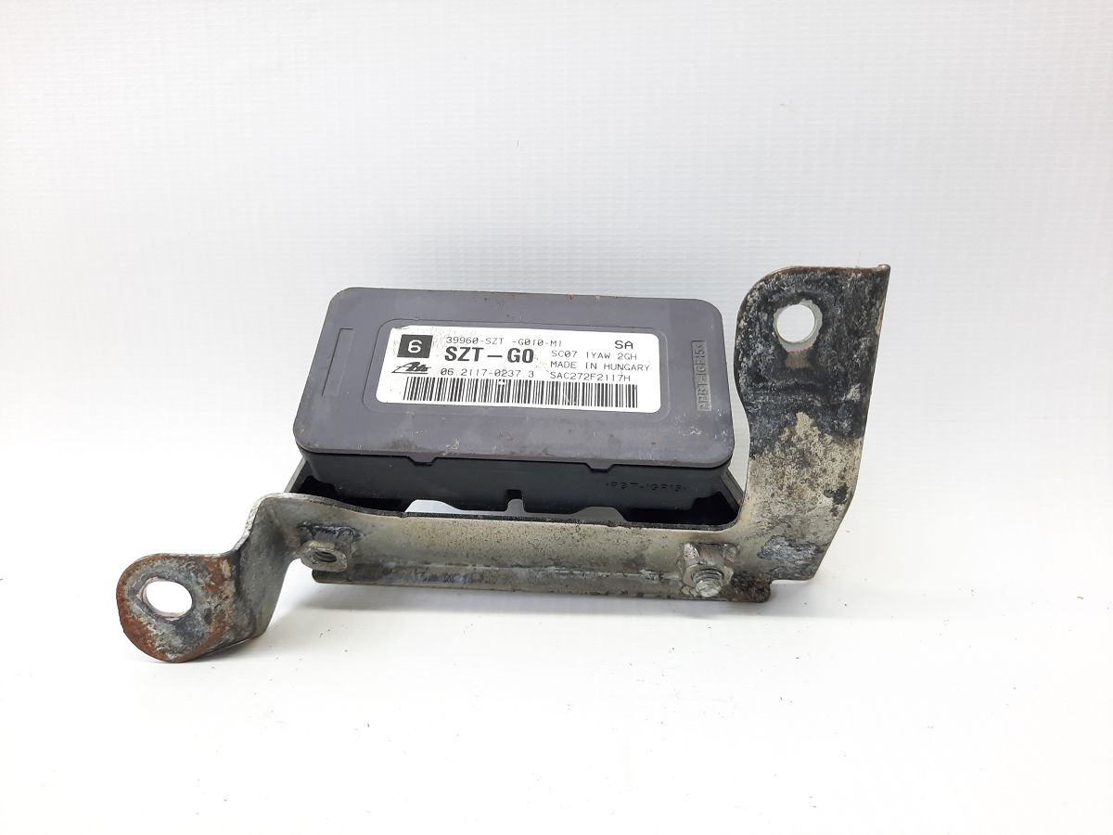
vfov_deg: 54.9
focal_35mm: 25
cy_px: 418
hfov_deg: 69.4
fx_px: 804
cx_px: 556
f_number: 2
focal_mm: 4.6
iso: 100
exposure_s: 1/50
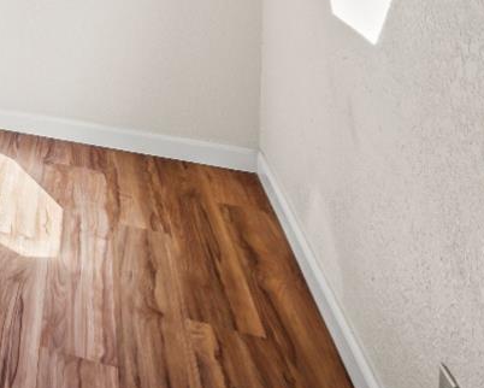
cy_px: -130
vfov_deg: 23.6
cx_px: -409
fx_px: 803
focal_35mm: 56
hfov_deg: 21.0
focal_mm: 16
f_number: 8
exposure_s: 1/2
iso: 100
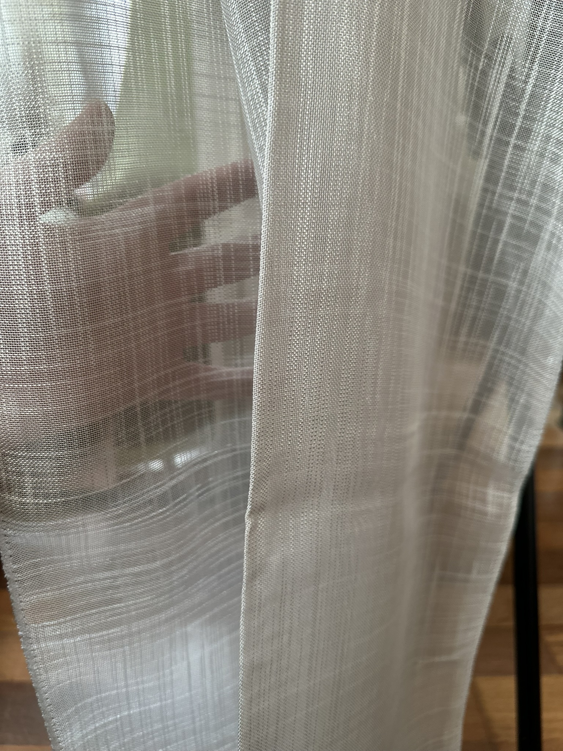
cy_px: 376
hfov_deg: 56.8
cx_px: 282
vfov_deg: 71.6
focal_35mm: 24
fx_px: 520
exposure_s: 1/60
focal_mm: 6.86
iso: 320
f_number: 1.78
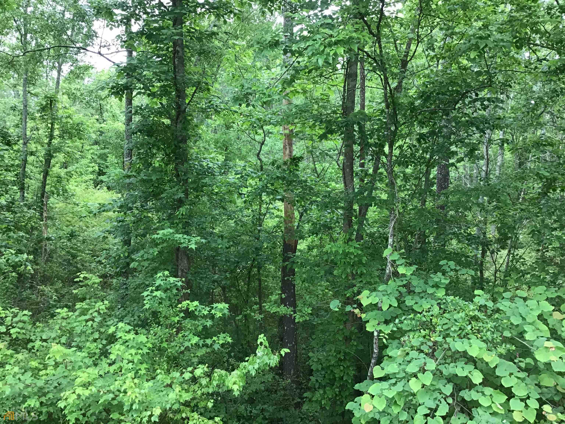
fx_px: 506
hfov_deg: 58.4
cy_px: 212
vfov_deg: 45.4
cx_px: 282
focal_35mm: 31
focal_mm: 3.3
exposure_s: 1/30
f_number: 2.4
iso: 40
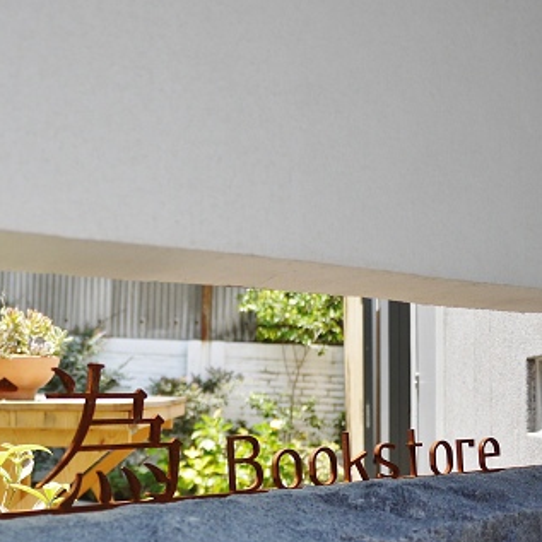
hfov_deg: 31.4
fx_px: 886
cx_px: -3
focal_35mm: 50
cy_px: 376
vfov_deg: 33.6
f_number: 2.5
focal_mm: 14
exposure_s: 1/1000
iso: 100
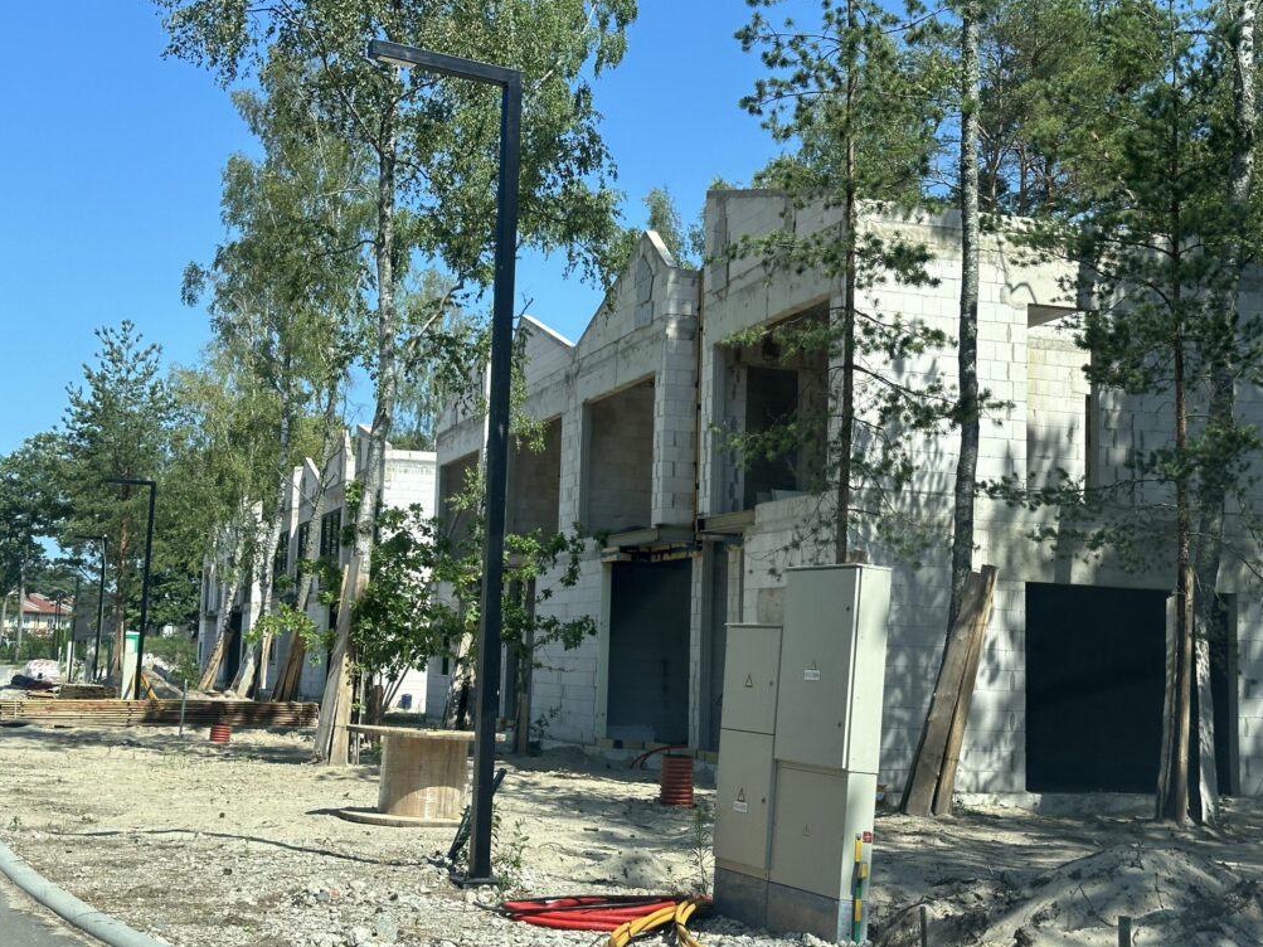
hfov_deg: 38.9
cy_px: 481
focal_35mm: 49
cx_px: 641
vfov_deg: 29.7
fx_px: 1788
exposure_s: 1/2203
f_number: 1.78
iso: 64
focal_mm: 6.86
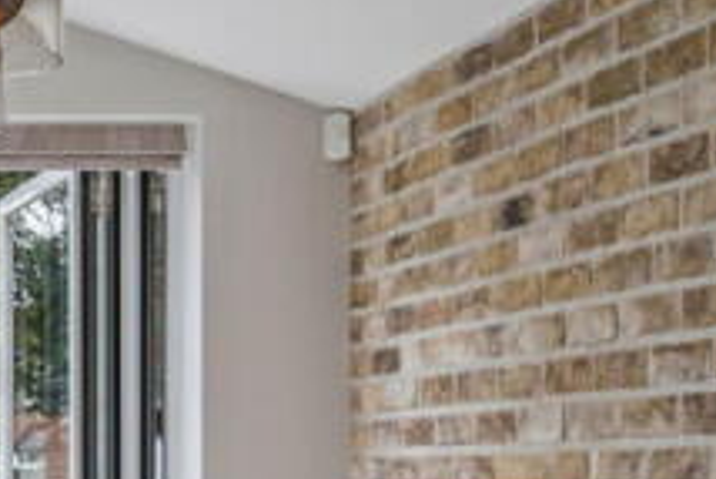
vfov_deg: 12.5
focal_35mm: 107
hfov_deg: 17.3
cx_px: -340
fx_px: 2129
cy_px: 588
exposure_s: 1/80
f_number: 6.3
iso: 400
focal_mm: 35
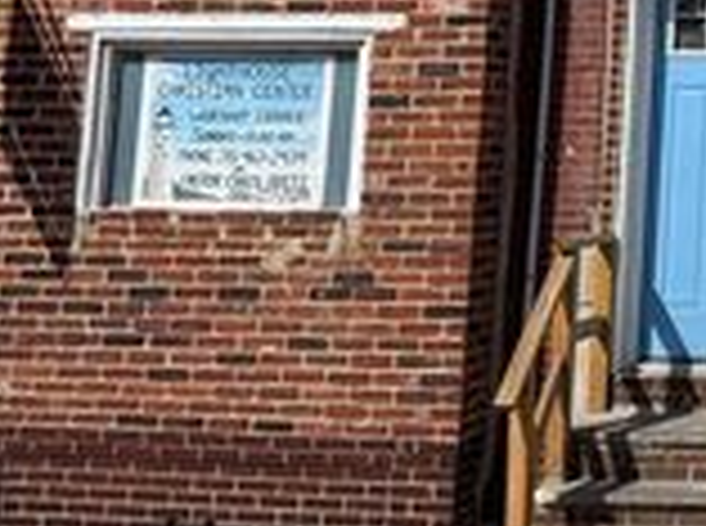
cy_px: -200
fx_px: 1852
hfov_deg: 19.3
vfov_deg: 15.2
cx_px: 1012
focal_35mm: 91
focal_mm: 6.76
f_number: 1.78
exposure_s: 1/4975
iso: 80
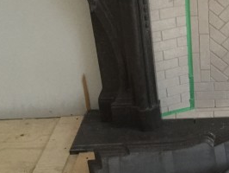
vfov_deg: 21.9
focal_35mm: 67
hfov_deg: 26.8
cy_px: 58
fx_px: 444
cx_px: 245
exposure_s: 1/30
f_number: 2.2
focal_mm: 4.15
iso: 250
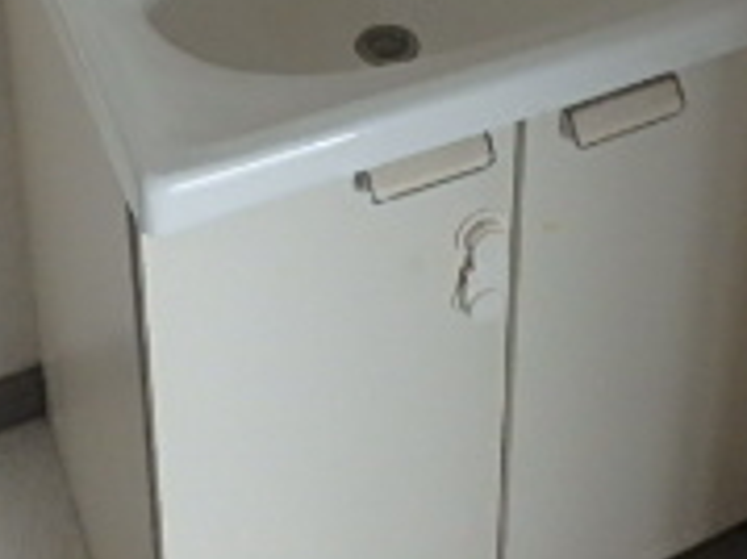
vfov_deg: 16.5
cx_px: 409
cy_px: -434
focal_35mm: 75
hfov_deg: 26.0
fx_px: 1617
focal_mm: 3.7
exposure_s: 1/30
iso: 400
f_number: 3.5
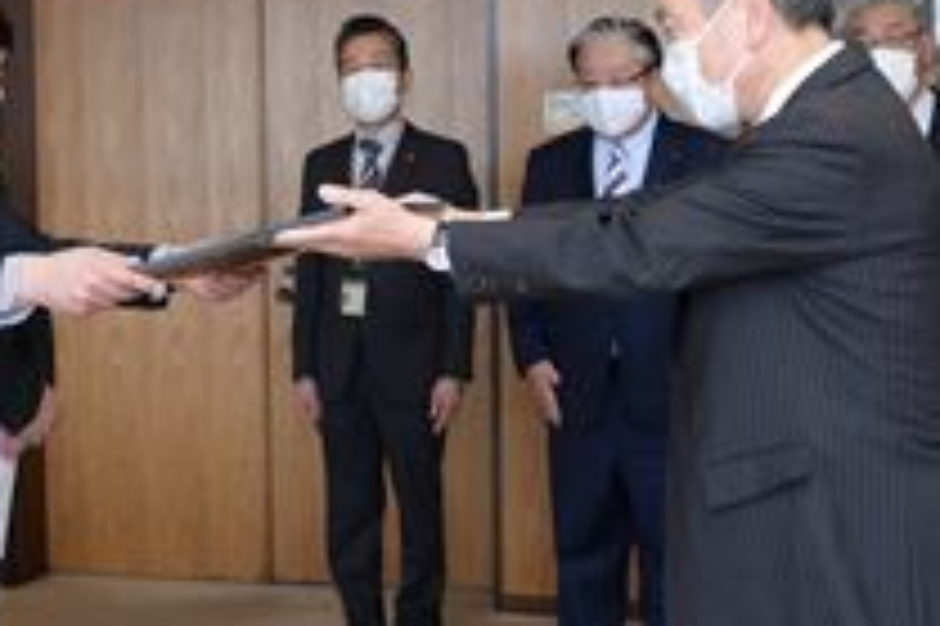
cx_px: 243
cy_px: 322
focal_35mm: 79
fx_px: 2061
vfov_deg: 17.2
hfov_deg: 25.4
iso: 640
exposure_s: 1/100
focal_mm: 22
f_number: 6.3
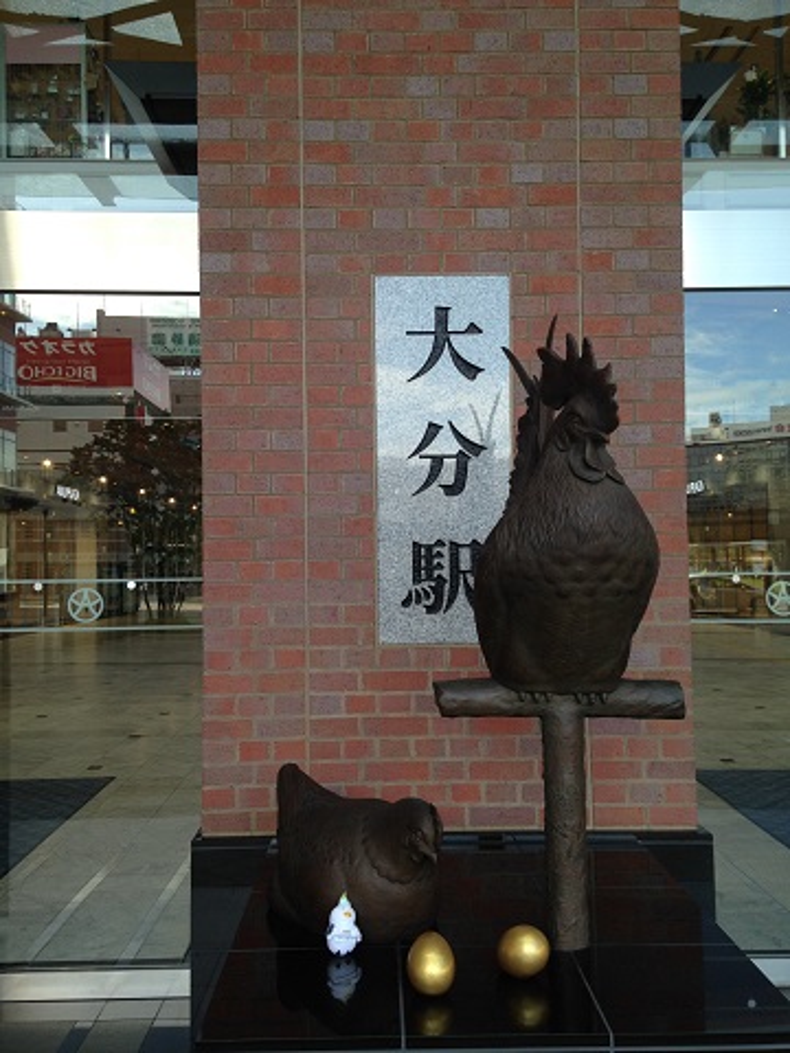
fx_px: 1004
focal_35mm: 33
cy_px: 526
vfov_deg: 55.4
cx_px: 395
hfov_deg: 42.9
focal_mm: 4.12
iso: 50
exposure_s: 1/137
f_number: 2.4
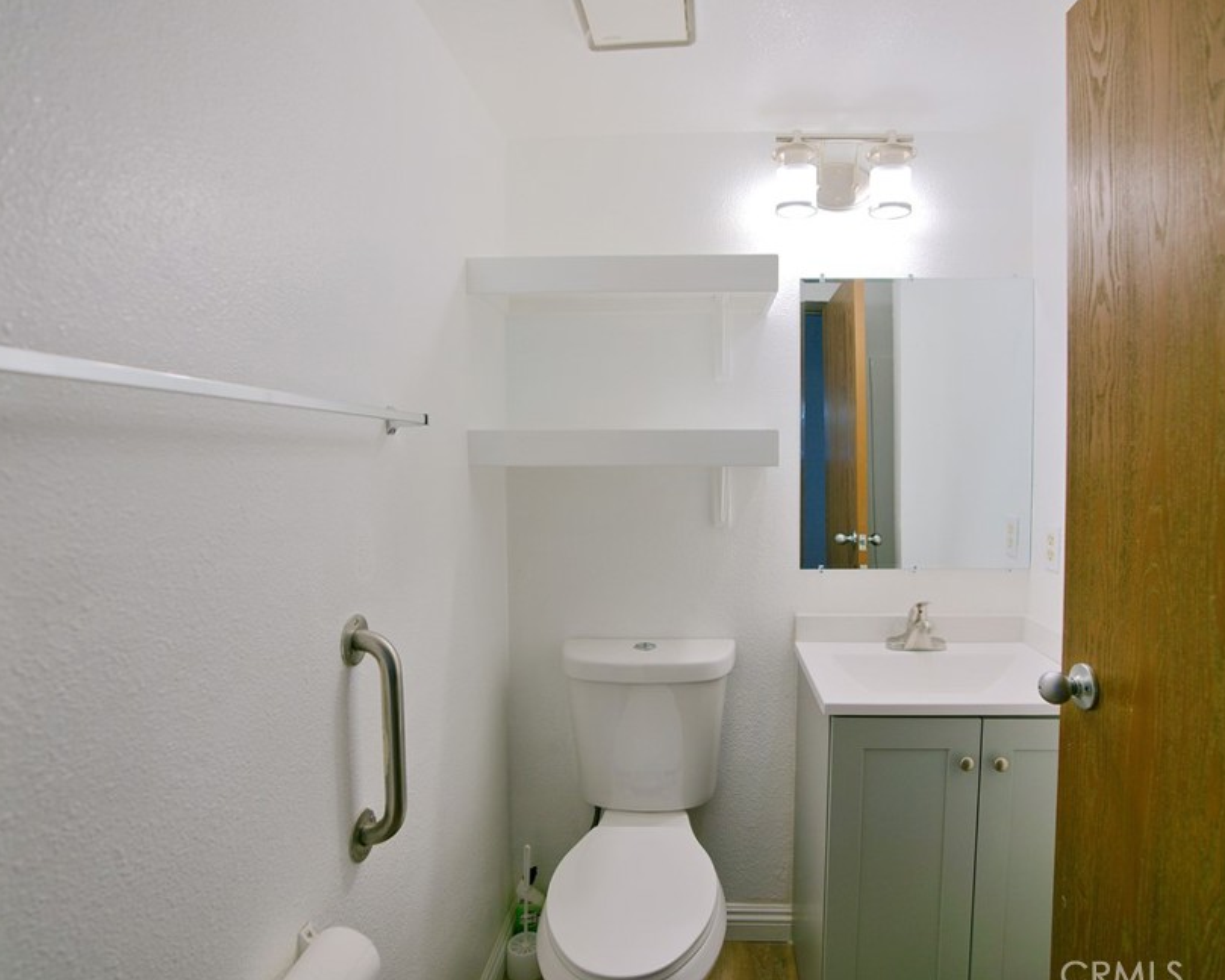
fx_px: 689
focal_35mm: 19
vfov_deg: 70.8
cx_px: 686
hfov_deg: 82.9
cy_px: 480
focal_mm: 16
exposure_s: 1/50
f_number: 3.5
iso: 100
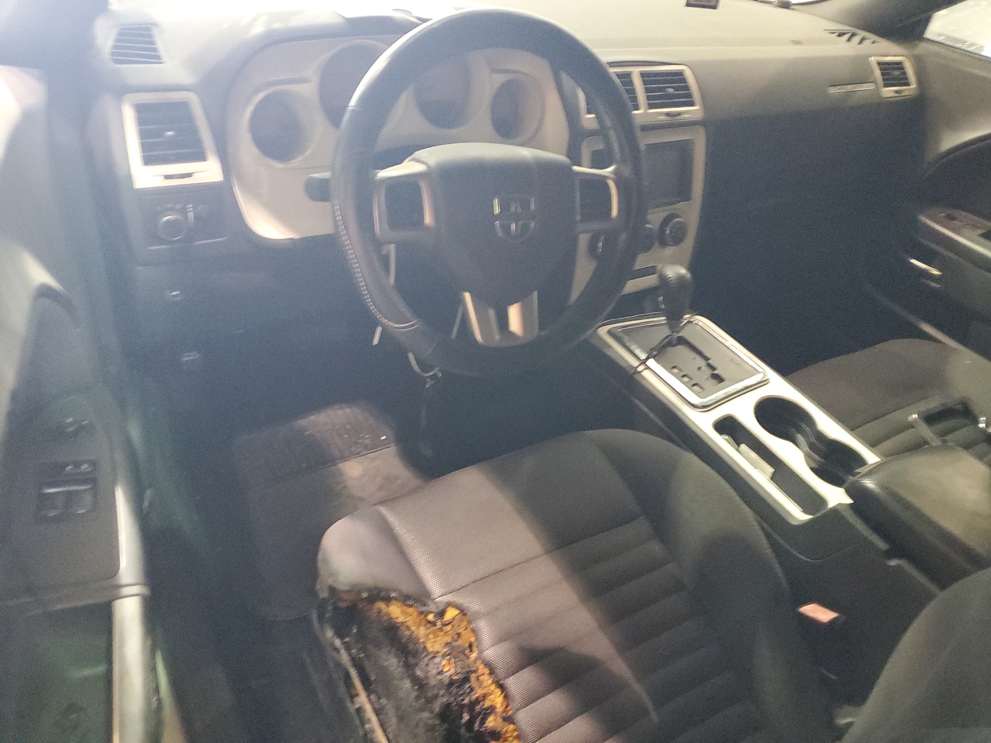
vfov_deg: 53.1
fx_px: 744
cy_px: 372
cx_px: 496
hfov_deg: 67.3
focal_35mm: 26
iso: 587
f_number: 1.5
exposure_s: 1/15
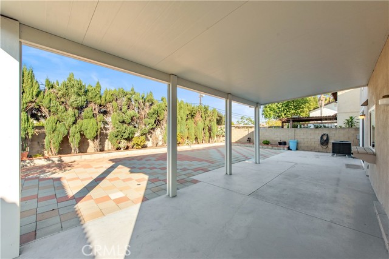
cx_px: 194
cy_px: 130
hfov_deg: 104.2
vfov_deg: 81.2
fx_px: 151
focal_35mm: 14
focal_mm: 14
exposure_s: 1/320
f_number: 9
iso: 200
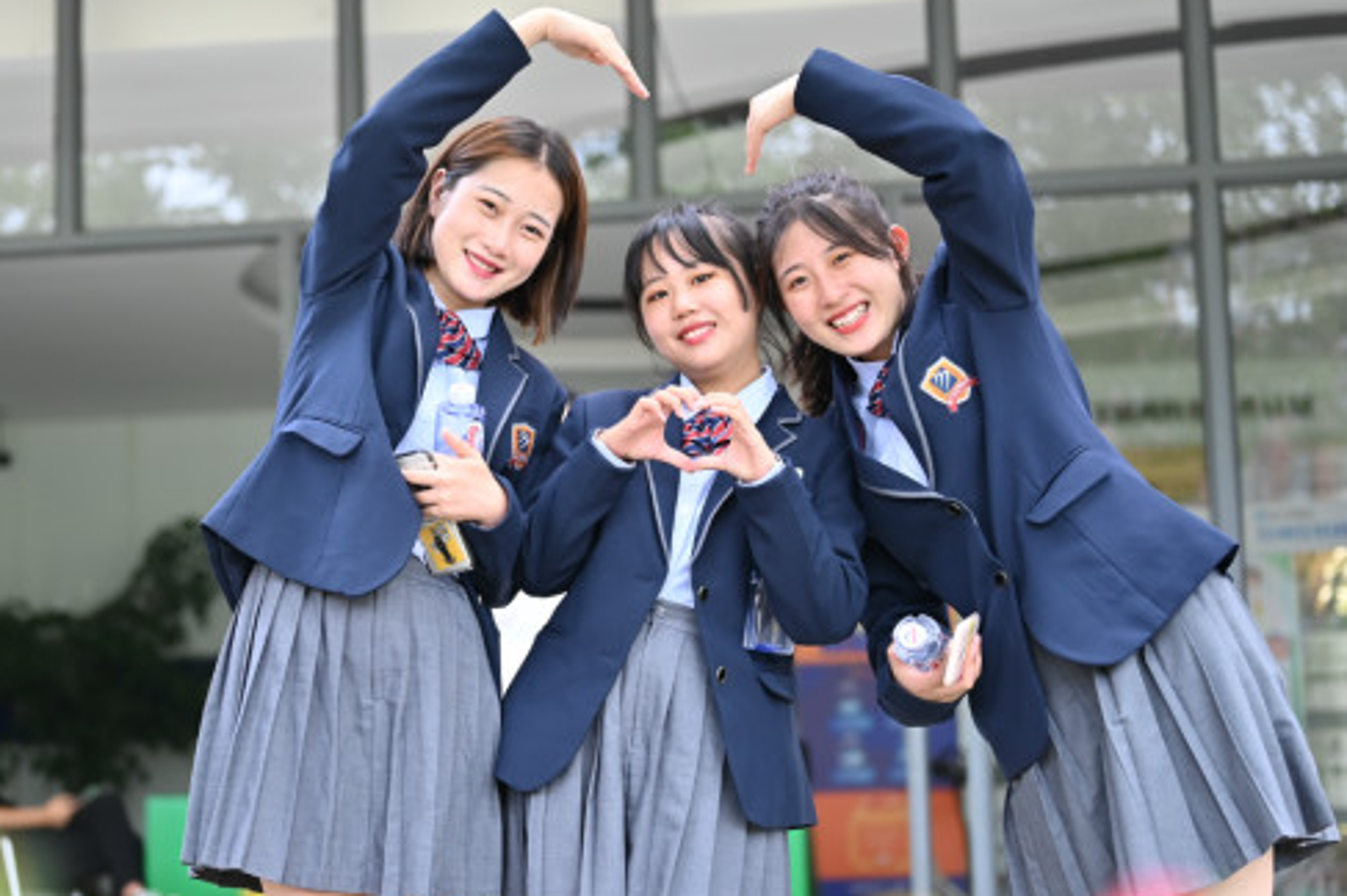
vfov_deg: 17.7
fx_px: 2879
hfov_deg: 26.2
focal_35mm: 77
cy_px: 494
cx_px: 492
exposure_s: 1/1000
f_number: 2
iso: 320
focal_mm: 50
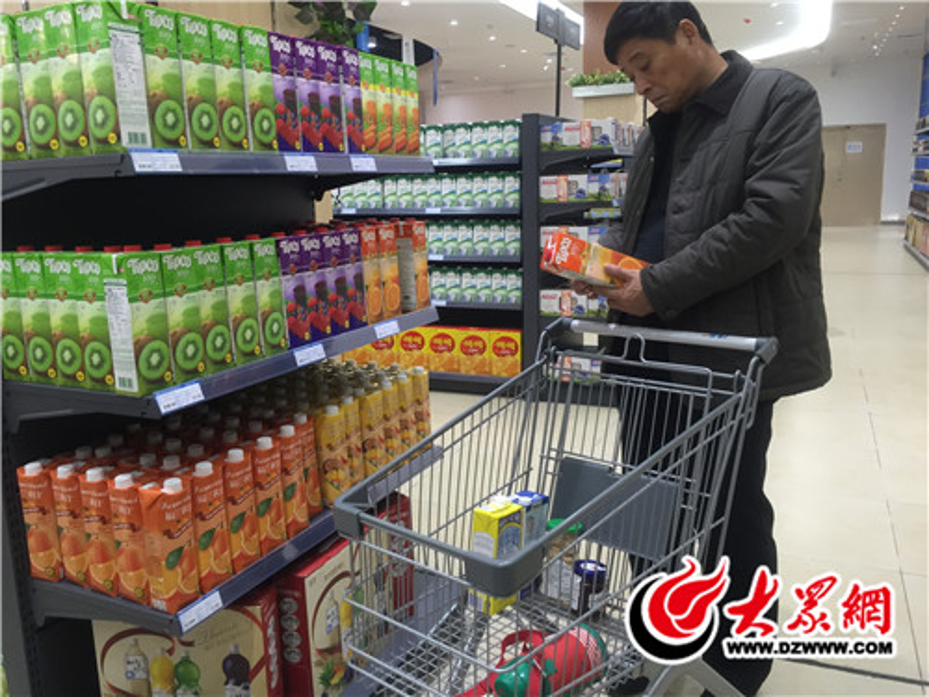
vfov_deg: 48.2
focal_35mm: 29
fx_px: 778
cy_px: 348
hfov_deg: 61.7
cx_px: 464
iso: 100
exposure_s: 1/33
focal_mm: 4.15
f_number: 2.2
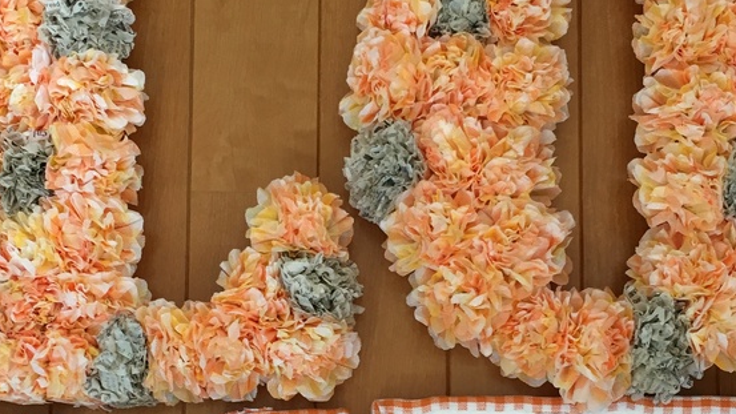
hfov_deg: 32.8
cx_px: 341
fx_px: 1249
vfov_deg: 18.6
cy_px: 359
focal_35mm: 64
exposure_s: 1/30
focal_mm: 4.15
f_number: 2.2
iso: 64
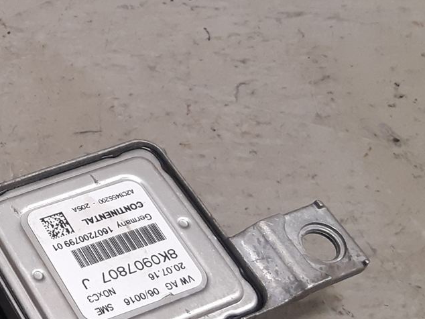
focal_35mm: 84
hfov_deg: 21.4
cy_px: 127
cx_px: -109
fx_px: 1031
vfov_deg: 17.5
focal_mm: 3.93
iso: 125
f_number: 1.7
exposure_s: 1/60
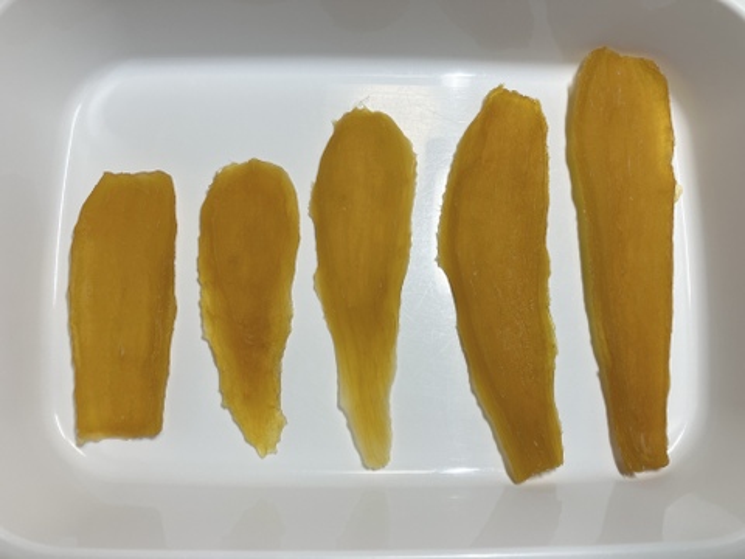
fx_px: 603
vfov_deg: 49.7
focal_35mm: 28
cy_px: 280
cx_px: 372
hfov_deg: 63.4
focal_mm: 3.99
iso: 20
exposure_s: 1/120
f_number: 1.8
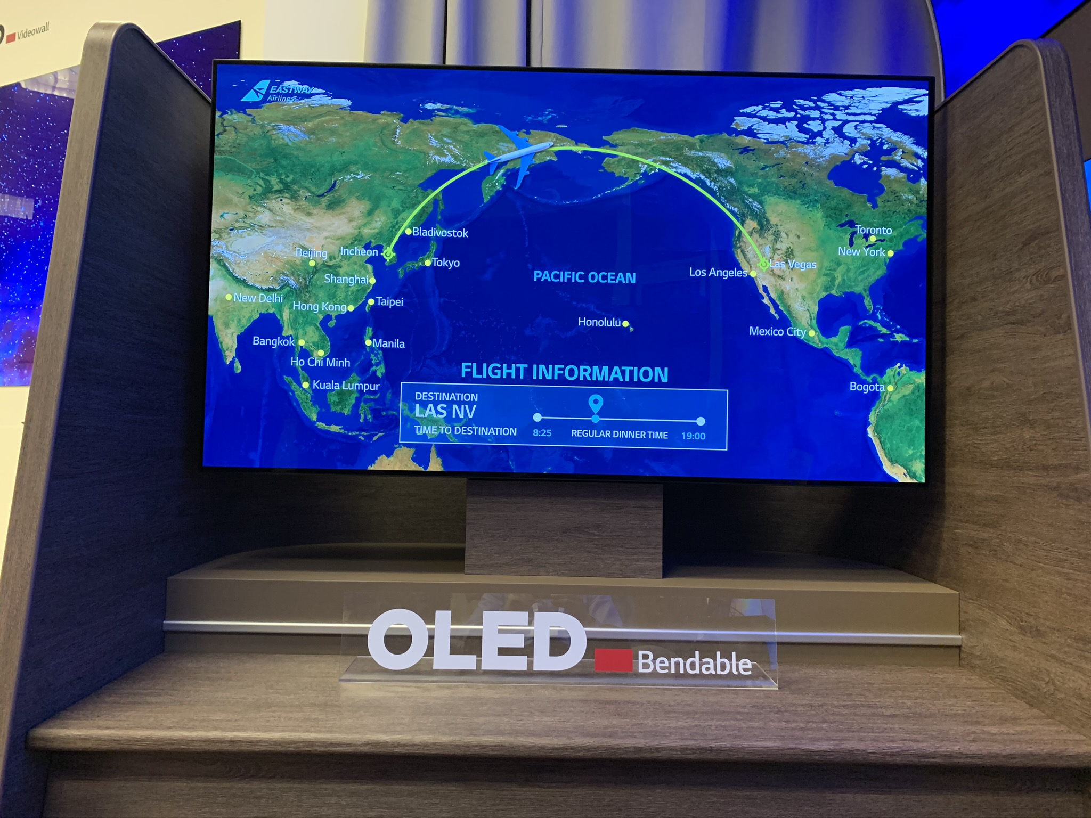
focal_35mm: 26
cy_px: 409
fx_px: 819
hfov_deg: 67.3
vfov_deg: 53.1
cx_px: 546
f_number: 1.8
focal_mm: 4.25
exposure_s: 1/60
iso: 320
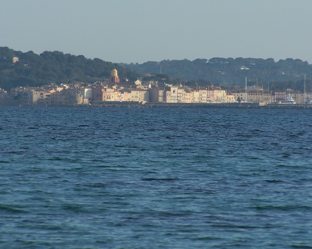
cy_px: 112
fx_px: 3121
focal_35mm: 338
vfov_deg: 4.6
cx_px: 176
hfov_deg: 5.7
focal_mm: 47.7
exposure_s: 1/500
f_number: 5
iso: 80
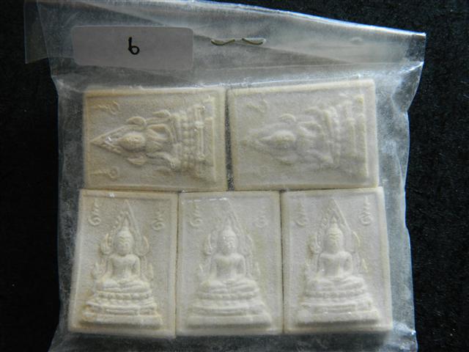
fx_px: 948
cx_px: 234
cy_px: 176
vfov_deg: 21.0
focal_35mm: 70
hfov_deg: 27.8
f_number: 4
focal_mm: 12.6
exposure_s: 1/15
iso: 100
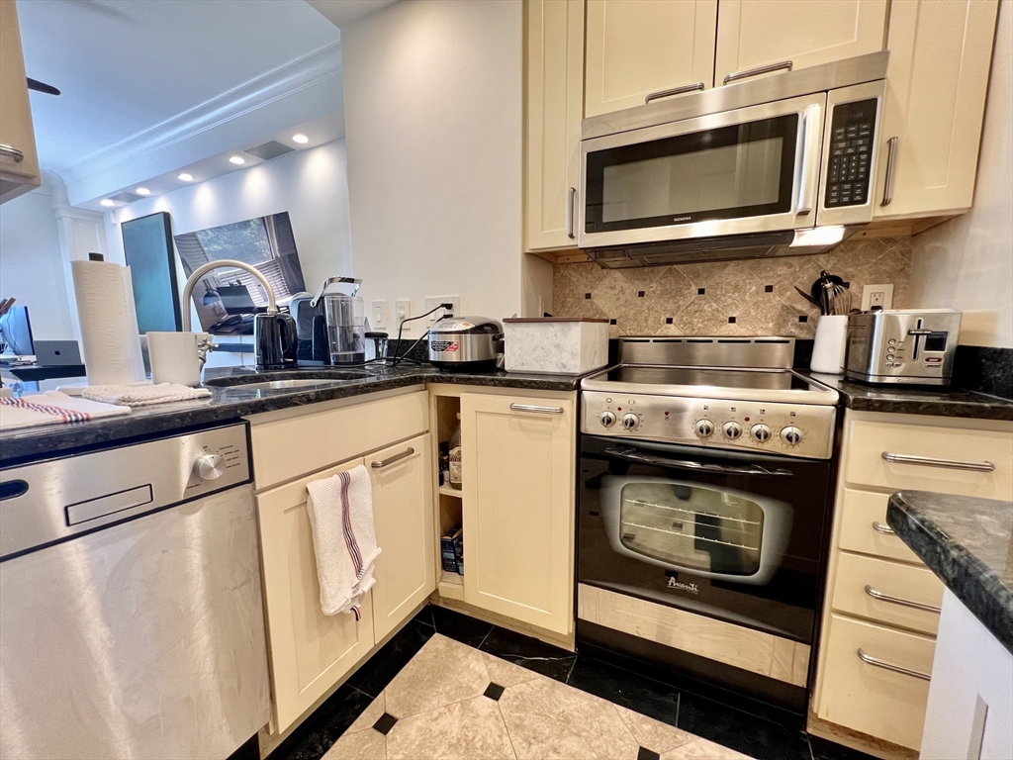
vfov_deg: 89.9
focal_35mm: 13
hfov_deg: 106.2
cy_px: 380
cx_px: 506
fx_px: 380
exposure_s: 1/60
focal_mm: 1.57
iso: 160
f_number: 1.8
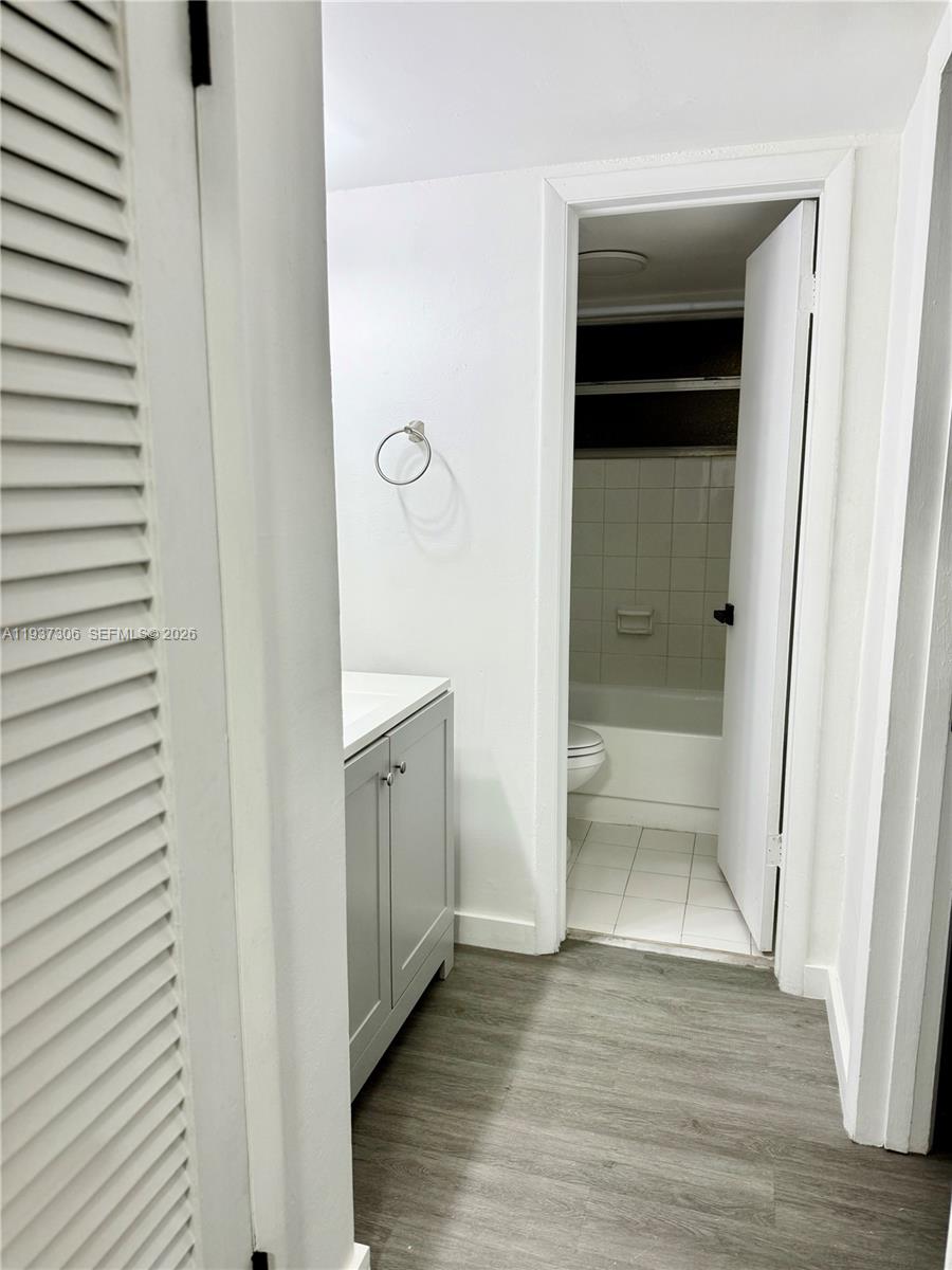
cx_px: 476
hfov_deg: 56.8
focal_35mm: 24
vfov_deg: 71.6
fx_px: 880
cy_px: 635
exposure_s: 1/60
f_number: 1.78
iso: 125
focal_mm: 6.76
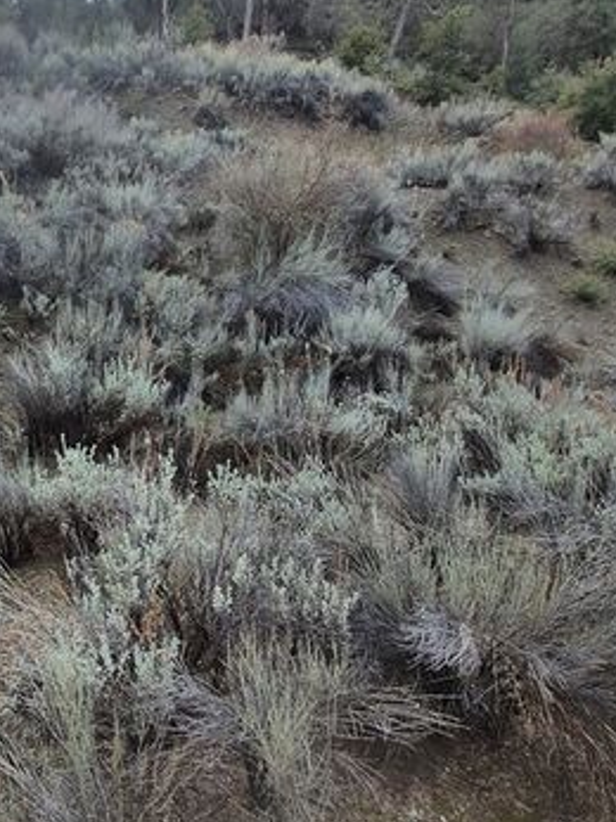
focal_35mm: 25
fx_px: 594
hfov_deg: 48.6
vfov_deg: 69.4
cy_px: 390
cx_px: 52
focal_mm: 1.74
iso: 50
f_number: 2.2
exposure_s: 1/331
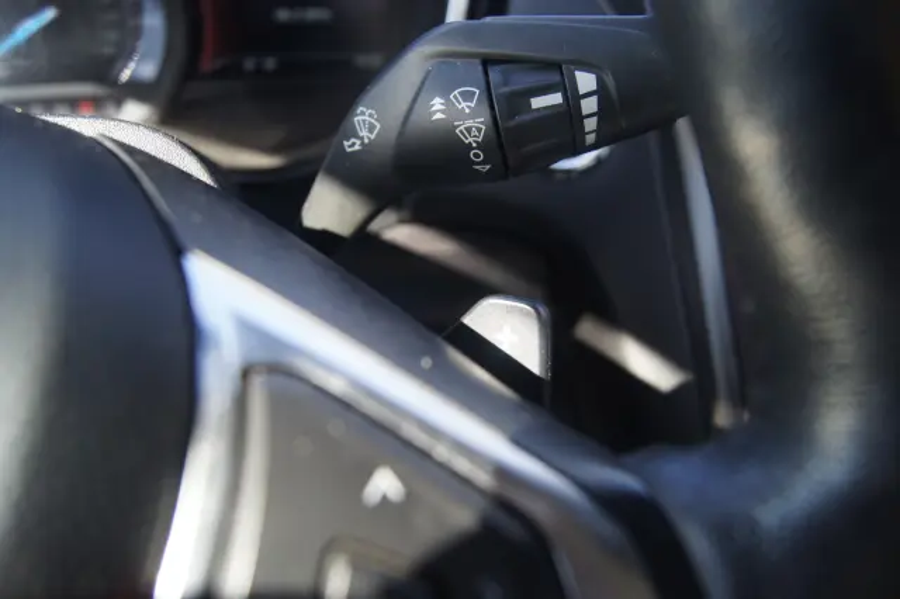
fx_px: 750
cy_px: 300
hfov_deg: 62.0
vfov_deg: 43.6
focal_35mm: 30
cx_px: 450
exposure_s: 1/50
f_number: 4.5
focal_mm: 20
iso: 100
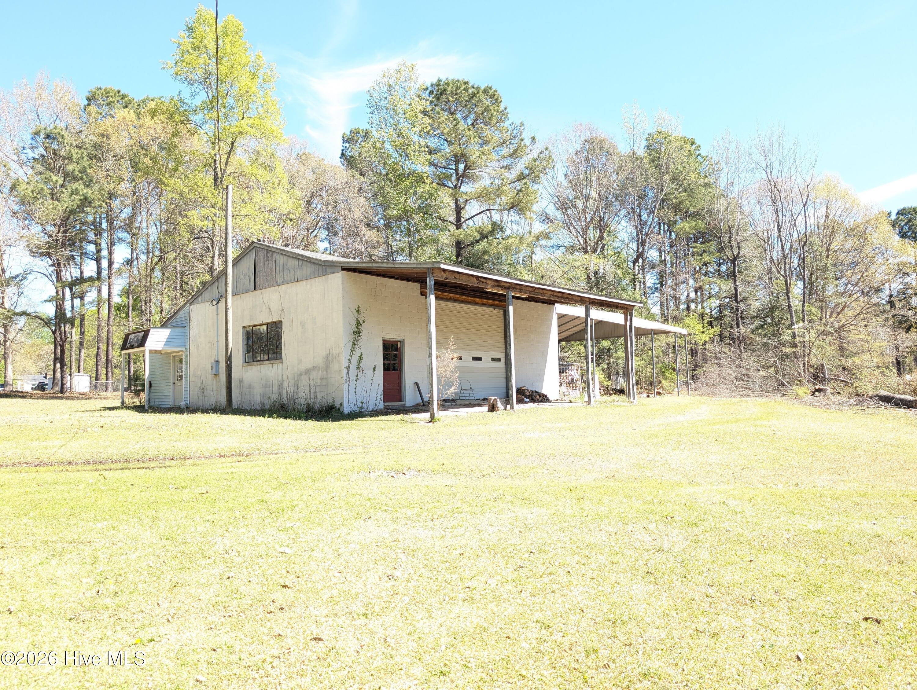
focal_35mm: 24
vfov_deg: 56.9
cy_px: 345
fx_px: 637
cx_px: 458
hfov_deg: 71.5
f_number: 1.68
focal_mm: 6.9
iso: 26
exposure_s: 1/188
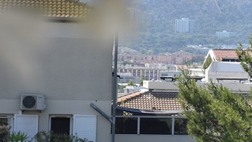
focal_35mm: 276
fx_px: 1843
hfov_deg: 7.7
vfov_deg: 4.4
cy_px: 49
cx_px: 363
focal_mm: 56
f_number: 7.1
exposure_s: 1/800
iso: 200
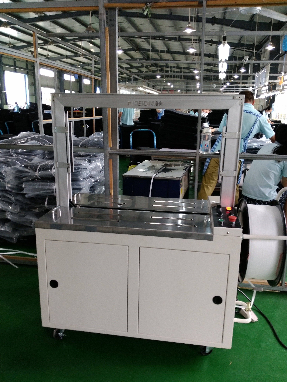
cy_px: 191
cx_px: 144
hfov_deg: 49.7
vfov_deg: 63.4
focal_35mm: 28
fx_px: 310
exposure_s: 1/30
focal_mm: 3.79
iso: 255
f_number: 2
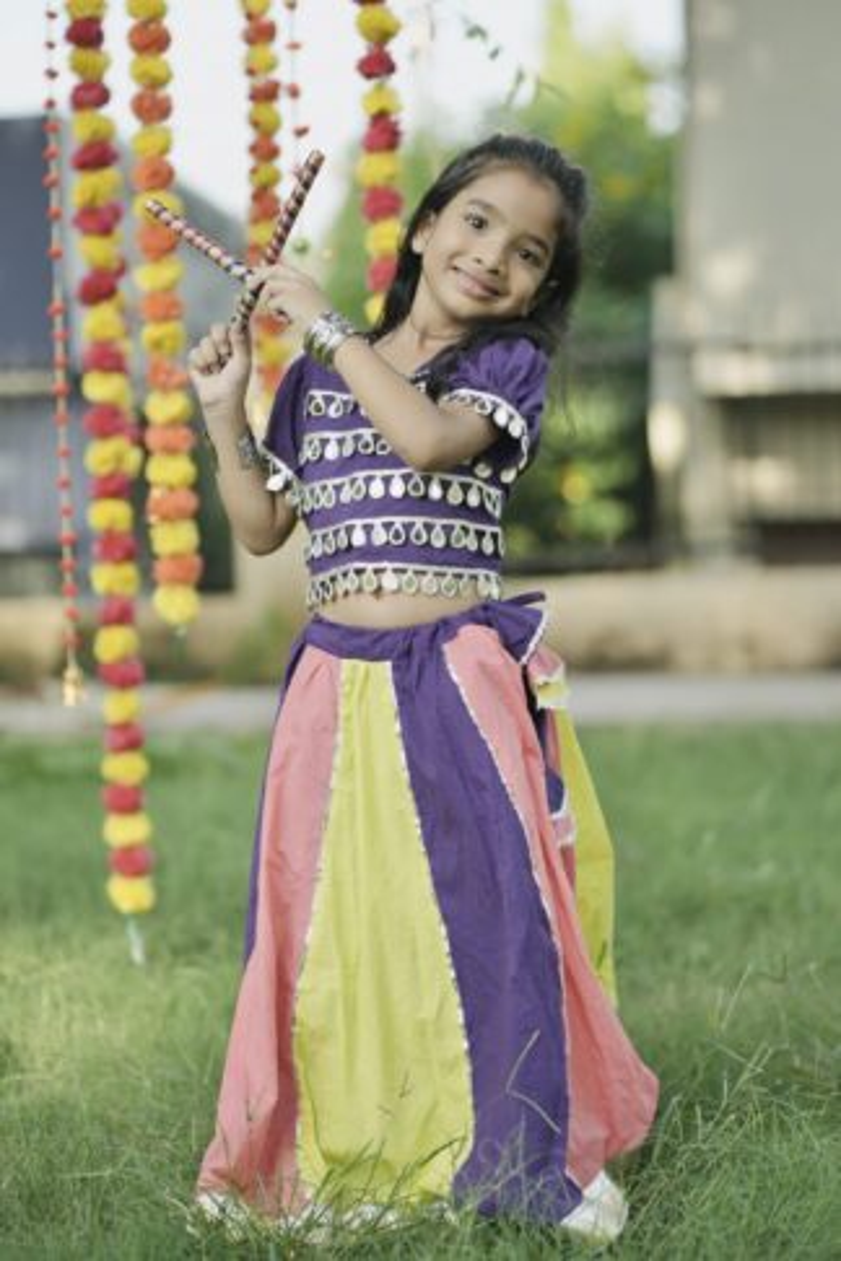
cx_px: 420
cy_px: 630
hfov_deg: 16.1
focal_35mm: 85
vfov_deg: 23.9
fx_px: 2978
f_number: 2.5
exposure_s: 1/1000
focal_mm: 85
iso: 320
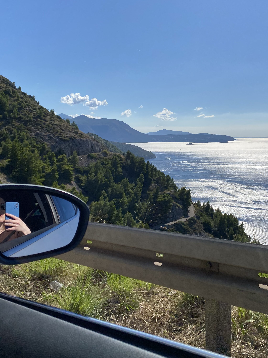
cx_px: 144
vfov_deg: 52.5
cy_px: 158
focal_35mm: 35
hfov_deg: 40.7
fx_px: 361
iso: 32
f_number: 1.8
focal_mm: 4.25
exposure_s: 1/6757
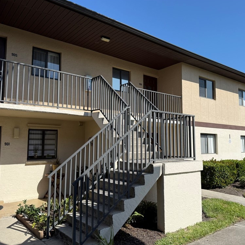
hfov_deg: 55.5
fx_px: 232
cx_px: 136
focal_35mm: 29
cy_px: 121
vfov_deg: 55.6
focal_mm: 6.76
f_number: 1.78
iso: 80
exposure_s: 1/4975
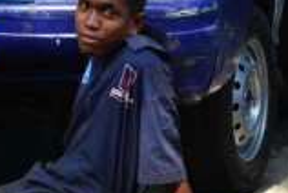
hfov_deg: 5.8
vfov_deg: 3.9
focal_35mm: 354
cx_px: -24
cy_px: 4
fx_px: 2837
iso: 250
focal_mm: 70
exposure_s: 1/200
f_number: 7.1
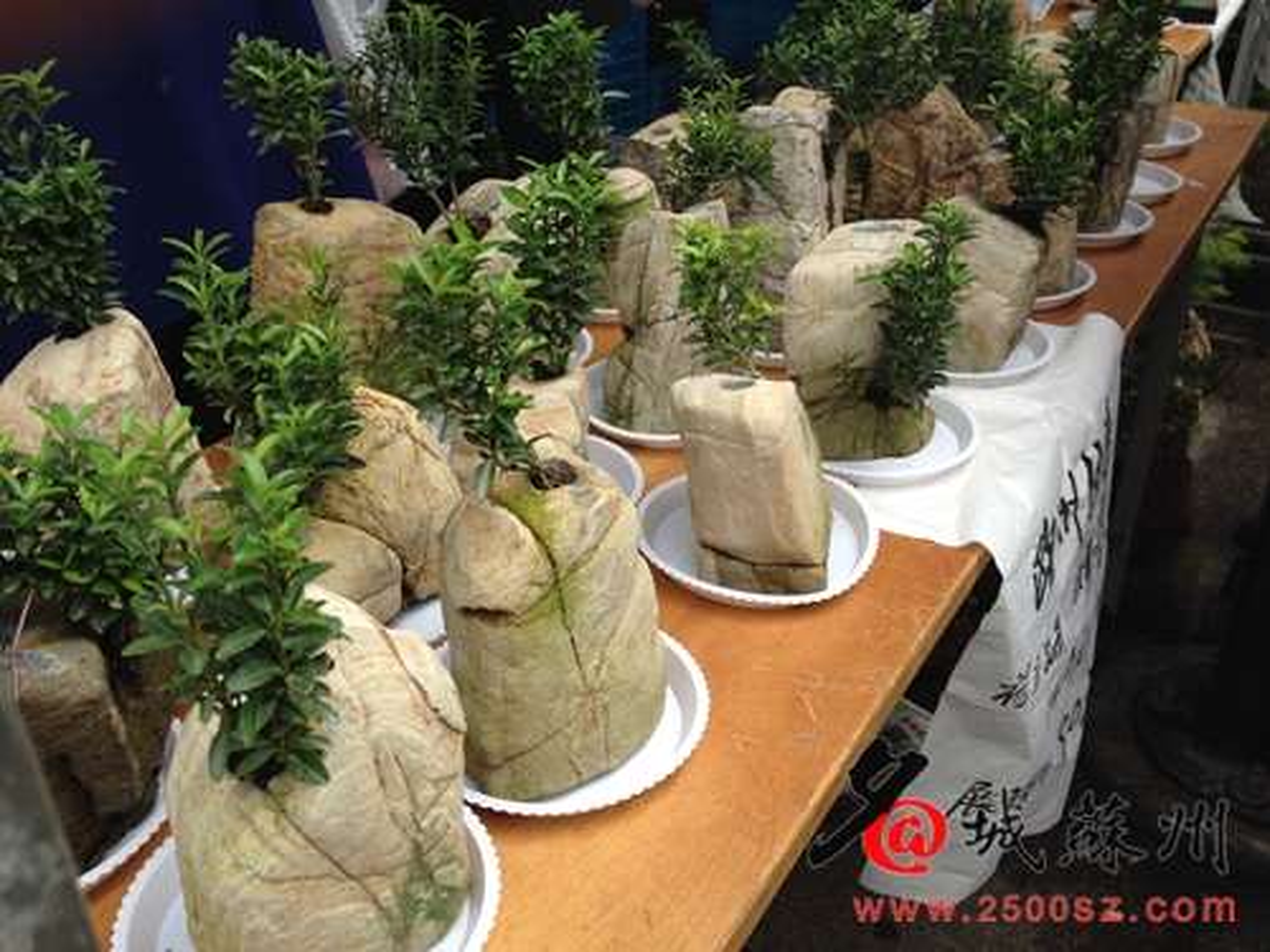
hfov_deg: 52.6
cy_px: 476
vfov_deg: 40.7
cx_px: 635
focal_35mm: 35
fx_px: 1284
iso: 50
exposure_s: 1/394
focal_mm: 4.28
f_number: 2.4
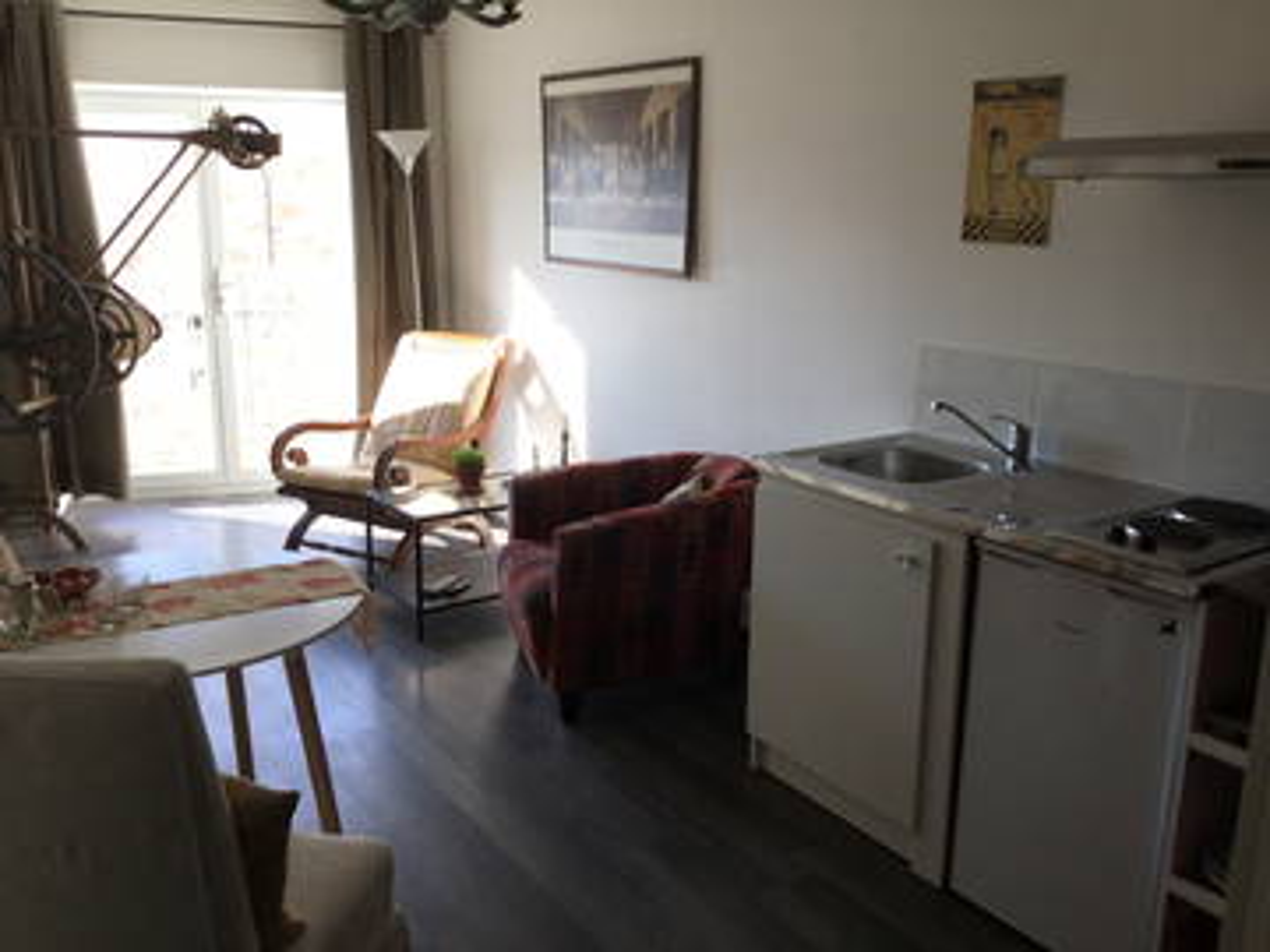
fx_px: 1137
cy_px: 476
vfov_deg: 45.4
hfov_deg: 58.4
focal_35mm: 31
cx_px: 635
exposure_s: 1/100
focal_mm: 3.3
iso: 32
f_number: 2.4
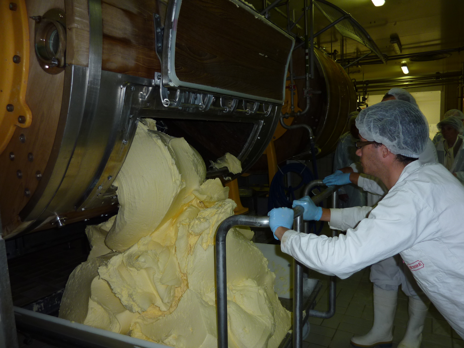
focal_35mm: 25
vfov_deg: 54.9
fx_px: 335
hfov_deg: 69.4
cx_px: 232
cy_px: 174
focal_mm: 4.1
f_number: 3.3
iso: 100
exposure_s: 1/30
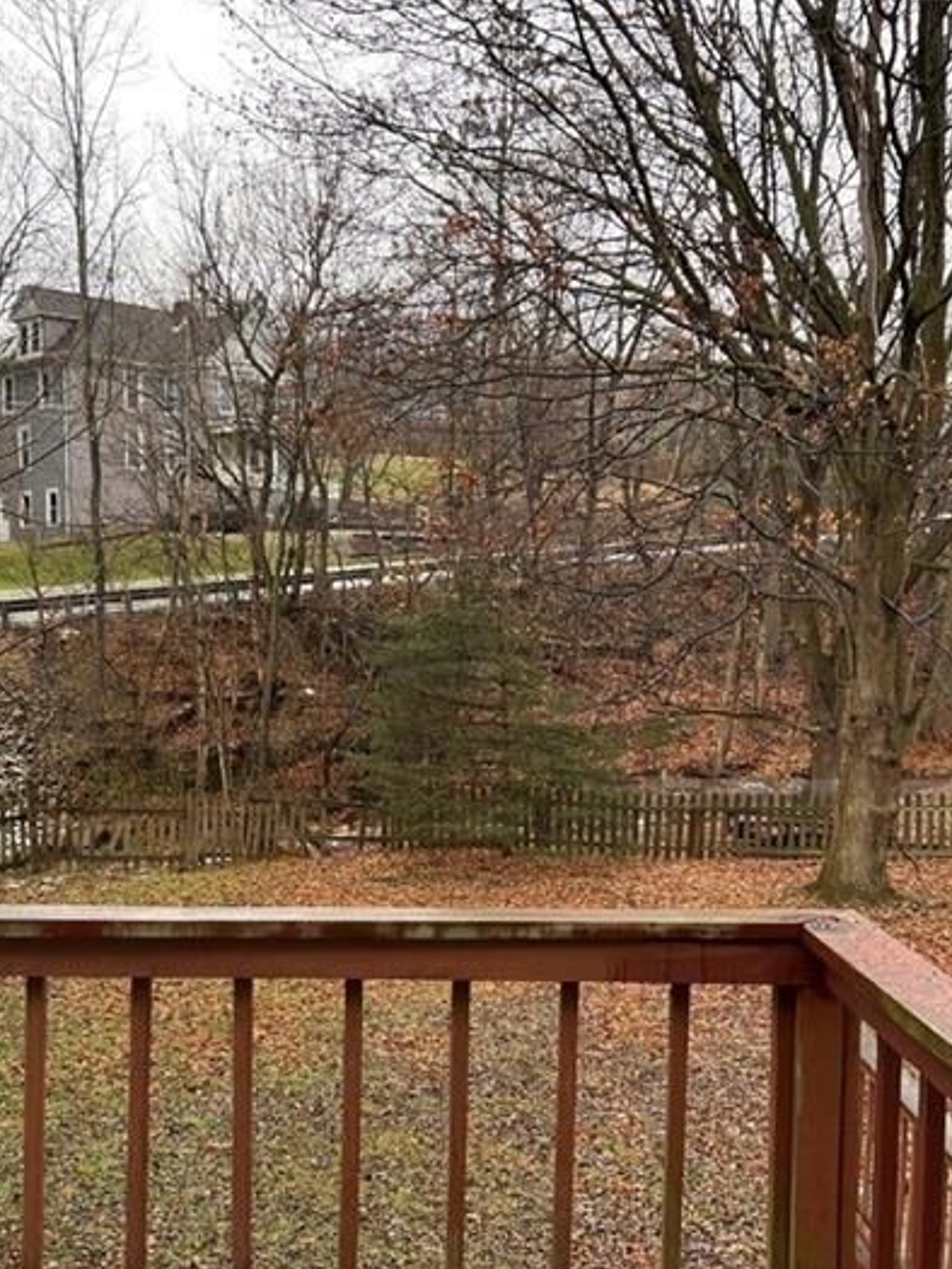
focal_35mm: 38
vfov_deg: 48.6
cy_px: 769
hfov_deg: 37.6
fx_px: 1393
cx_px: 372
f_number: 1.5
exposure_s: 1/166
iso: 64
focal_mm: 5.7
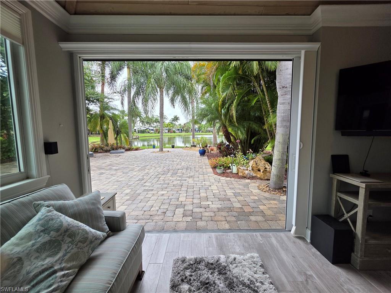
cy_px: 146
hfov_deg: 106.2
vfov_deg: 89.9
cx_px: 196
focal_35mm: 13
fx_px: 147
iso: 40
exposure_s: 1/415
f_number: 1.9
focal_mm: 2.2
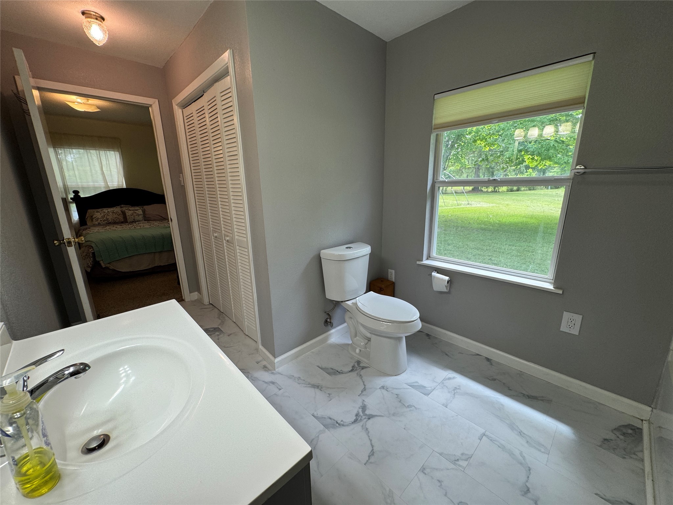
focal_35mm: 14
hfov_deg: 102.1
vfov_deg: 85.7
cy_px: 252
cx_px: 336
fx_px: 272
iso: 100
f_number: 2.2
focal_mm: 2.22
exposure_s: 1/120
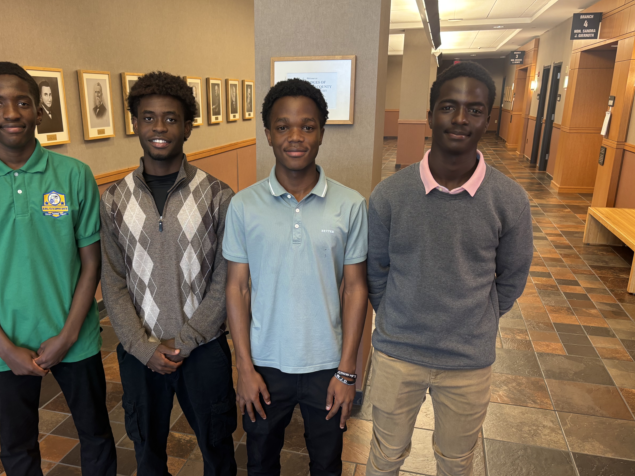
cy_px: 280
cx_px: 261
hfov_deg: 58.0
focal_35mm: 31
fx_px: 569
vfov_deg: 45.3
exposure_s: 1/60
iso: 125
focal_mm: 5.96
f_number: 1.6
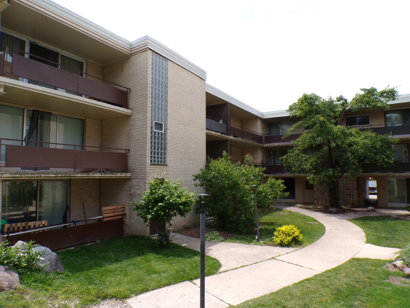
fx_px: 284
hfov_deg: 71.6
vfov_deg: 56.8
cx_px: 205
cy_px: 154
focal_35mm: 24
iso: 100
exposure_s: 1/480
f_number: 4.4
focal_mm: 4.3
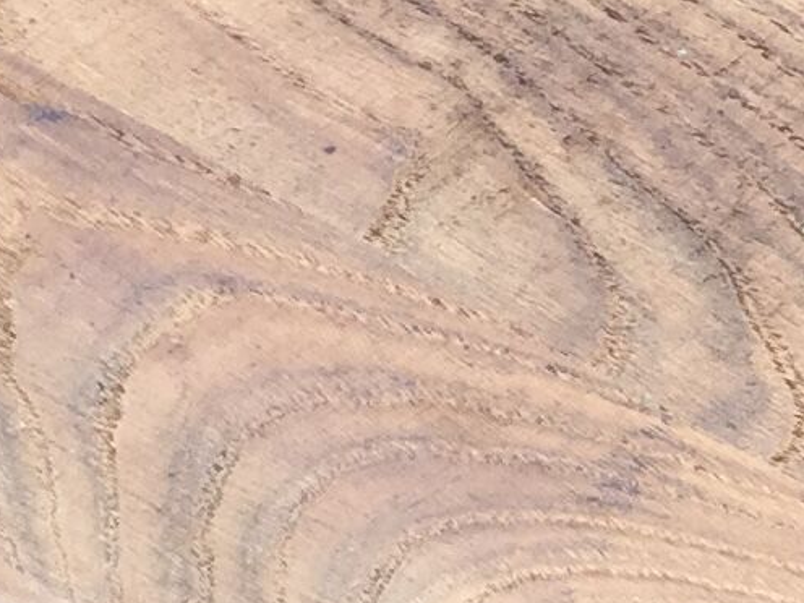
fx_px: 4436
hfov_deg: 10.1
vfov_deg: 7.8
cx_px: 1170
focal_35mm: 191
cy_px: 141
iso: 32
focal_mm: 4.15
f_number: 2.2
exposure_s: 1/108
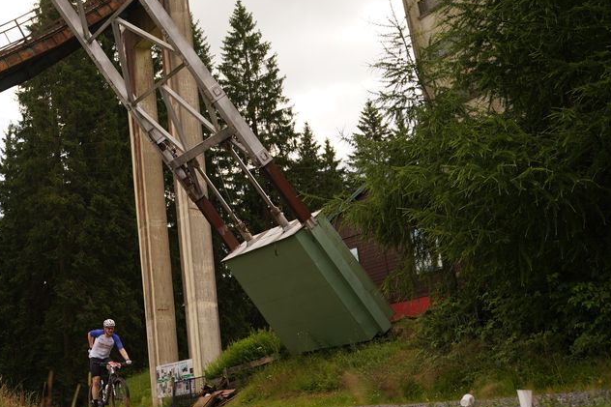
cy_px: 65
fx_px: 996
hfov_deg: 32.1
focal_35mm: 59
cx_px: 41
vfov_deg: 22.7
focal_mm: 30.9
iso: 100
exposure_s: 1/1000
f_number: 2.8
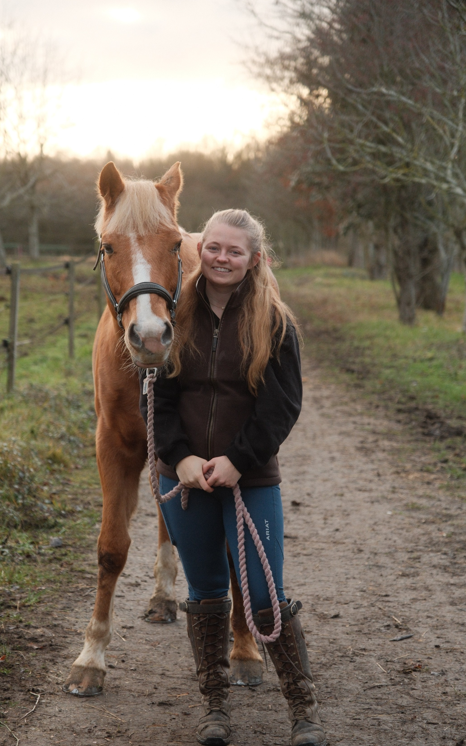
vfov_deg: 21.2
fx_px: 1991
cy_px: 412
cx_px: 188
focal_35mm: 98
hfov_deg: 13.3
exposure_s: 1/1000
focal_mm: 55
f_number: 2.8
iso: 800
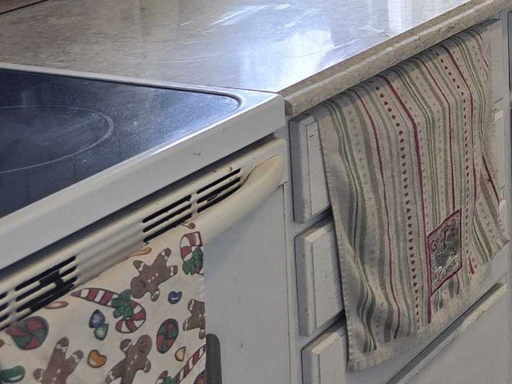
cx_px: 907
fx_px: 1272
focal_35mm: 86
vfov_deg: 16.5
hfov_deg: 18.2
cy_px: -59
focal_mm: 6.3
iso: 100
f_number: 1.7
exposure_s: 1/120
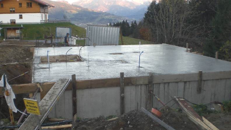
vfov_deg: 28.3
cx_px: 117
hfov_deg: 48.4
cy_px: 74
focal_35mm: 42
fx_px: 257
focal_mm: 6.3
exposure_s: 1/80
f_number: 3.1
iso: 100
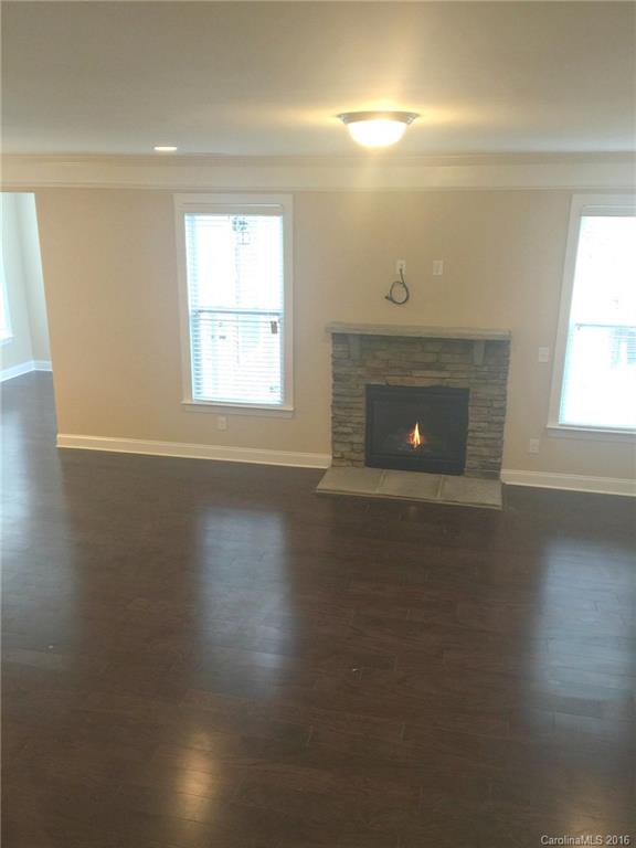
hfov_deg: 48.2
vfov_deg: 61.7
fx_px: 710
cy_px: 424
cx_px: 318
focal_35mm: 29
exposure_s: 1/15
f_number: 2.2
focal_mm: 4.15
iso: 50
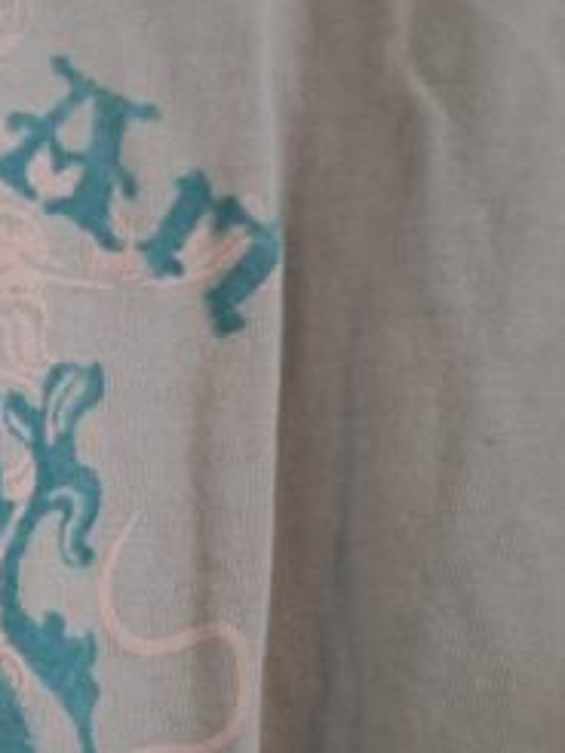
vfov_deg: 26.0
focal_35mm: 75
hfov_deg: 18.2
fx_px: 1631
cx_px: -184
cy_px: 412
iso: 500
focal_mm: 5.54
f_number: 1.8
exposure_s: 1/25
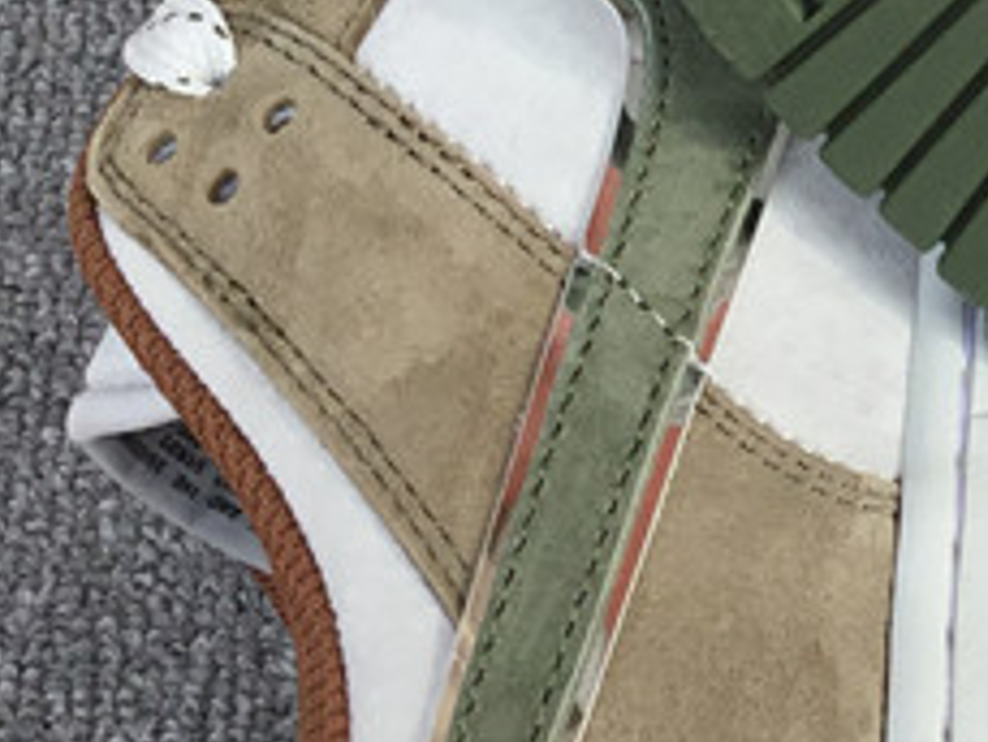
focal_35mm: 122
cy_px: 71
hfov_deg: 15.5
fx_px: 3484
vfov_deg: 12.1
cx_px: 1186
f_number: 2.4
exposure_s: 1/455
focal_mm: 3.3
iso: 25
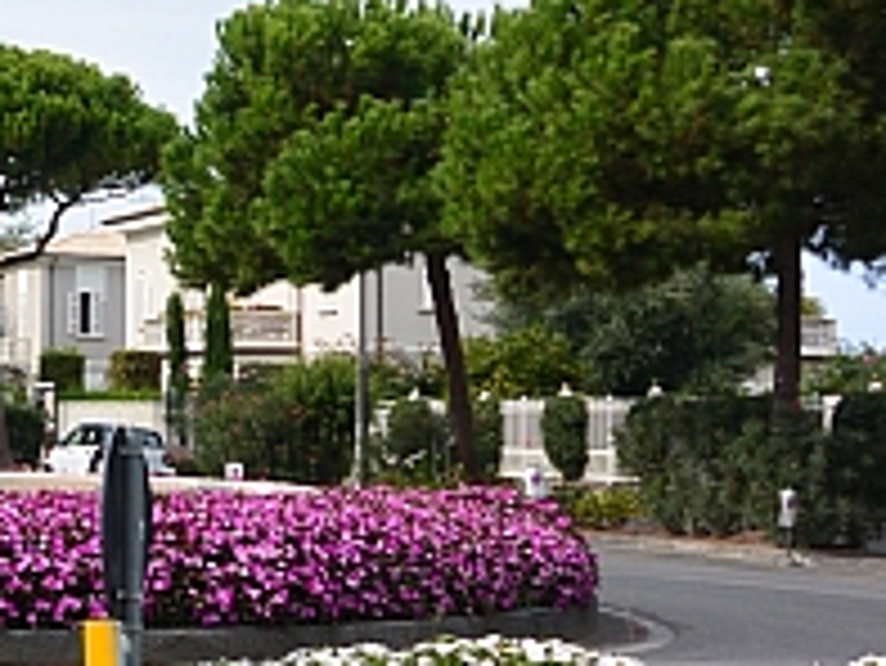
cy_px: 263
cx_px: -378
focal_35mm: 97
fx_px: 2484
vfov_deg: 15.2
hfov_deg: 18.3
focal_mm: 11.8
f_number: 4.5
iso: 160
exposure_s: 1/640
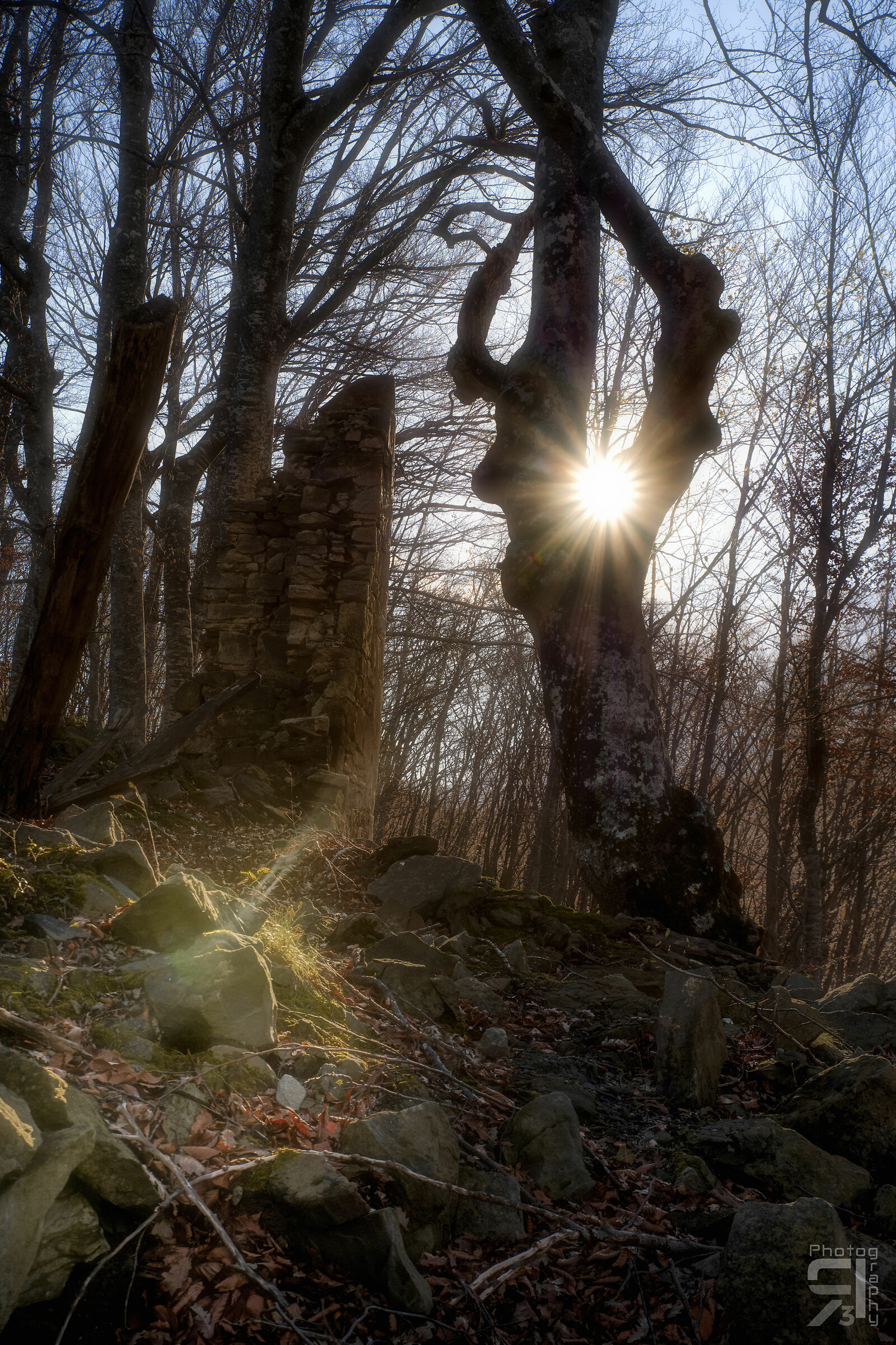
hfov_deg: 29.2
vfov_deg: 42.7
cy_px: 672
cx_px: 448
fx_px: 1717
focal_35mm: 46
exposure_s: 1/200
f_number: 11
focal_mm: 46
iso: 200
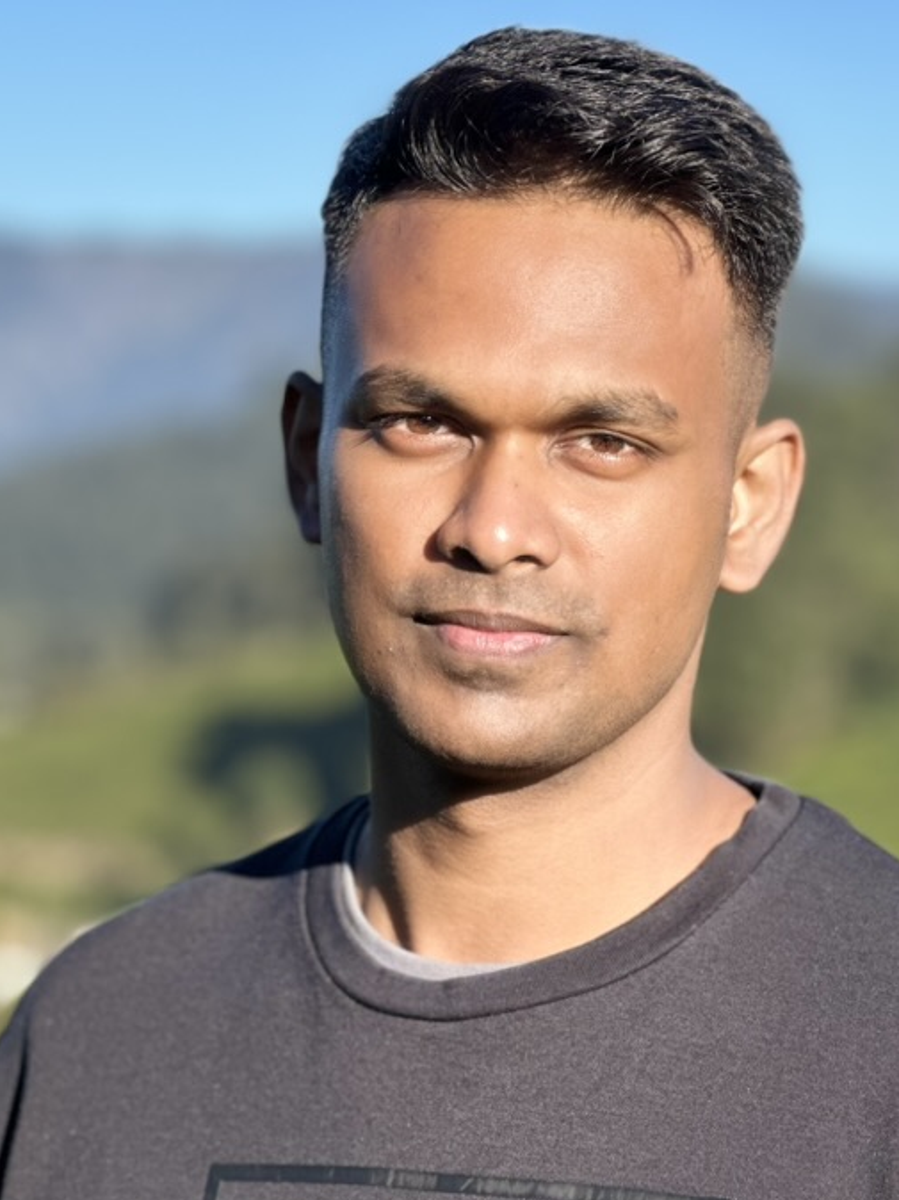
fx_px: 4054
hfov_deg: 12.7
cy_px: 541
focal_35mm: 117
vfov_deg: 16.8
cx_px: 506
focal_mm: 9
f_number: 2.8
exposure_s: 1/428
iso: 32
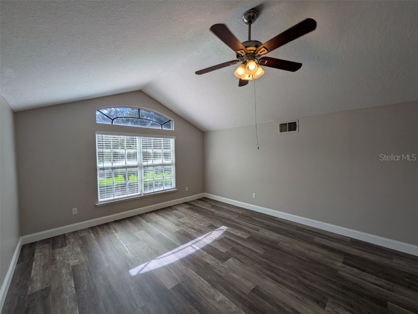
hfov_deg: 102.1
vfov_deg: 85.7
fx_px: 169
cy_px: 157
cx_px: 209
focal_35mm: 14
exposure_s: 1/418
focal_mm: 1.83
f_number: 2.2
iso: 49
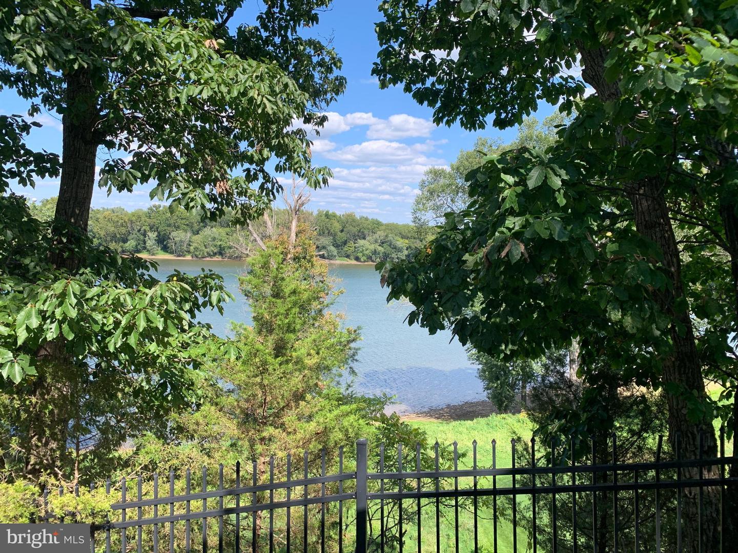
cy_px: 276
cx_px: 369
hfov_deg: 67.3
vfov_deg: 53.1
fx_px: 554
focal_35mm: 26
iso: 25
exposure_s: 1/887
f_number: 1.8
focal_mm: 4.25
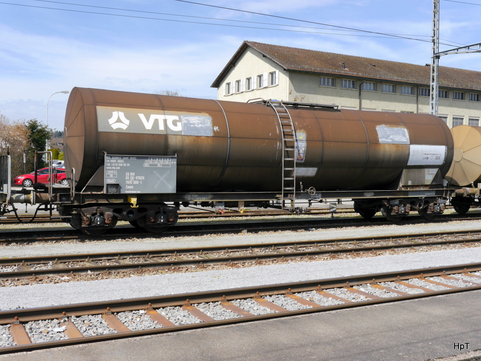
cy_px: 180
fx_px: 556
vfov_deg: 36.0
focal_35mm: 40
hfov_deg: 46.8
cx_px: 240
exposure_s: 1/400
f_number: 8
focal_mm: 20
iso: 160
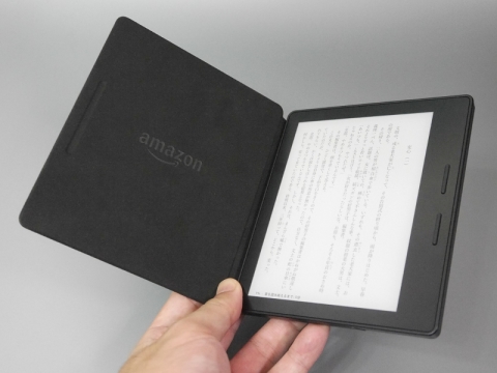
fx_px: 546
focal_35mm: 38
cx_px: 248
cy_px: 186
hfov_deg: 49.0
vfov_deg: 37.7
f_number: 4.4
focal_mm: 19
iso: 2500
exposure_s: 1/125
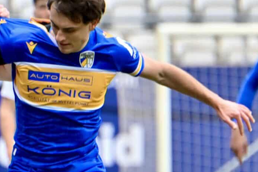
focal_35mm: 1124
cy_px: 193
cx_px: 21
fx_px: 8053
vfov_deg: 1.2
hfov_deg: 1.8
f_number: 5.6
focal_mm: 380
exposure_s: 1/1600
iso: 1000
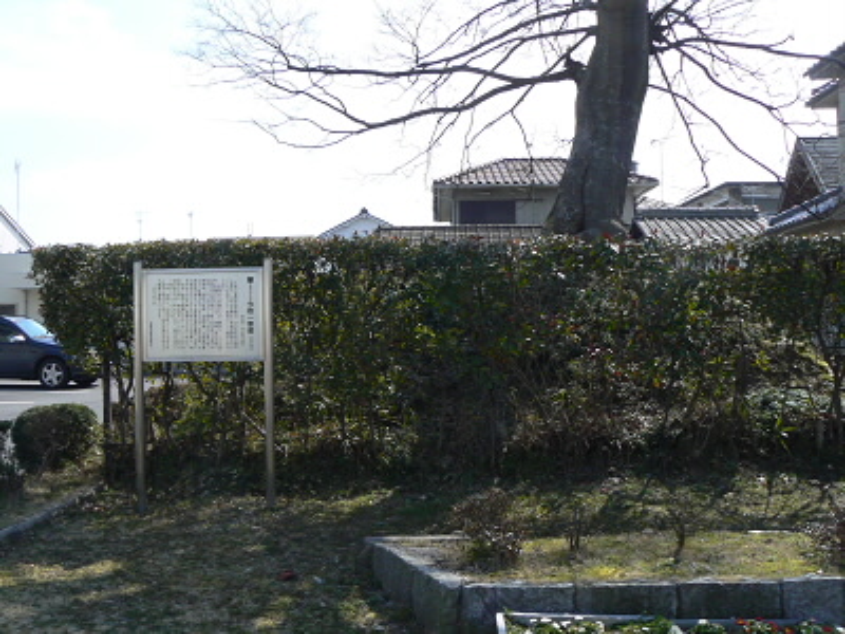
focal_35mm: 36
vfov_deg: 39.7
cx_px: 422
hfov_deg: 51.4
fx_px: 879
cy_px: 317
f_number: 5.6
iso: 80
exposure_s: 1/320
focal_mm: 6
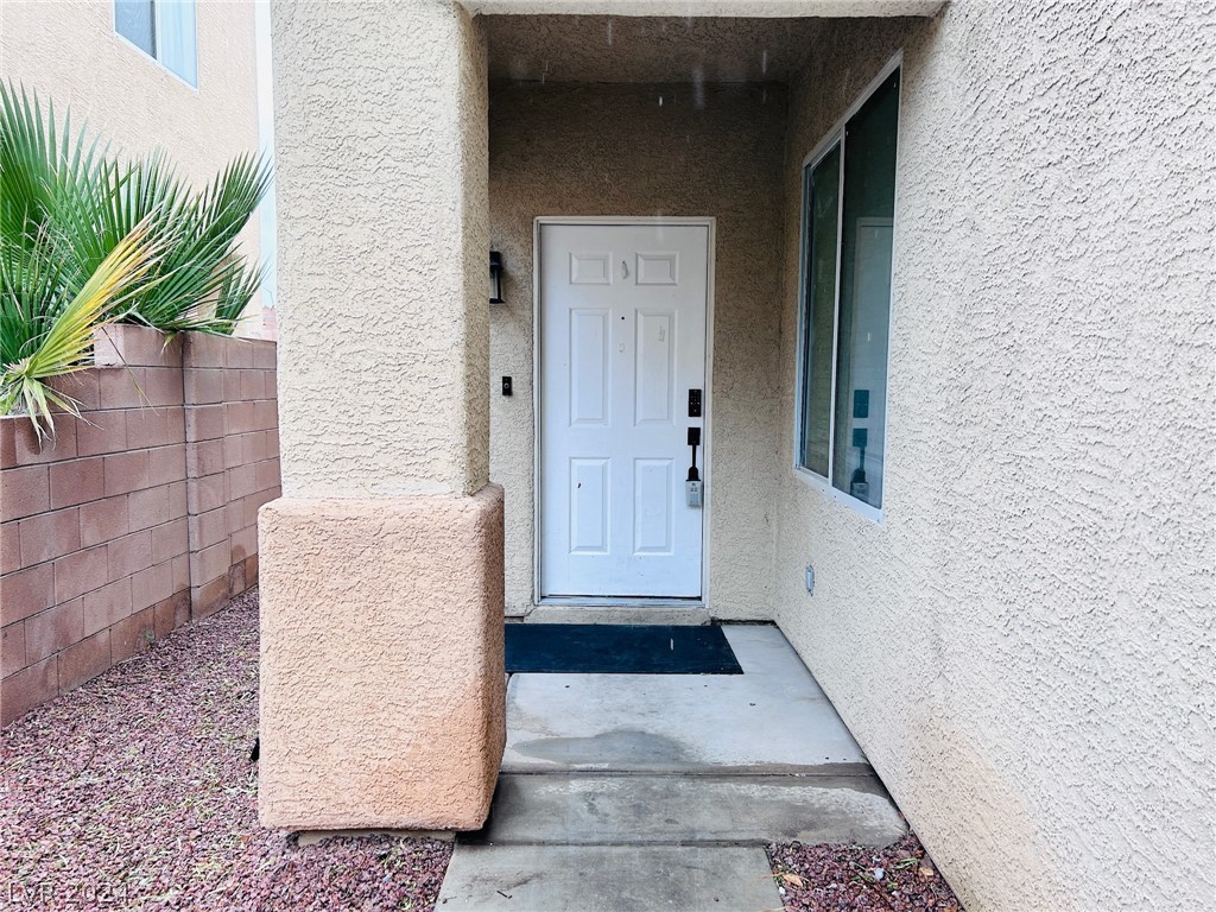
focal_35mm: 26
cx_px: 608
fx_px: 913
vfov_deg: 53.1
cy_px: 456
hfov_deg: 67.3
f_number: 1.5
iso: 40
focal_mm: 5.7
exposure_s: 1/262
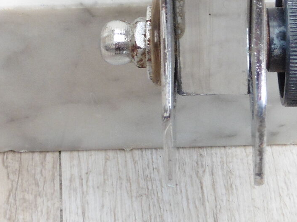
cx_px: 179
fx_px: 969
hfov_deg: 17.4
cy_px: -89
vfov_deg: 12.6
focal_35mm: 113
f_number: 3.9
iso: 200
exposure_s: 1/60
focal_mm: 6.9
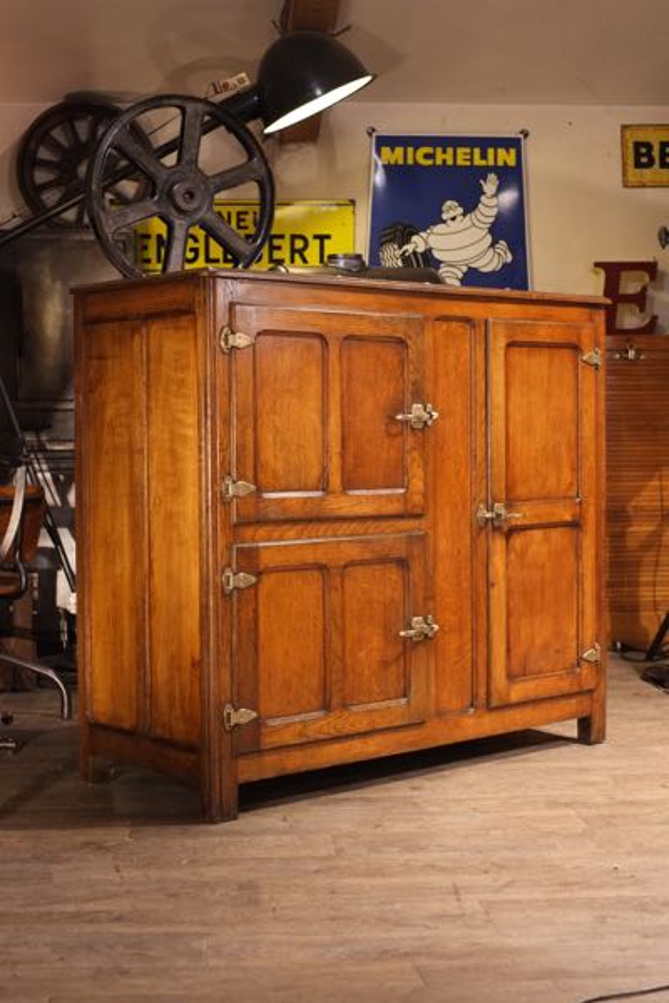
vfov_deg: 37.5
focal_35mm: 53
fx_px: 1477
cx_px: 334
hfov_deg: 25.5
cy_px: 502
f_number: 3.6
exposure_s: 1/125
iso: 2500
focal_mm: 35
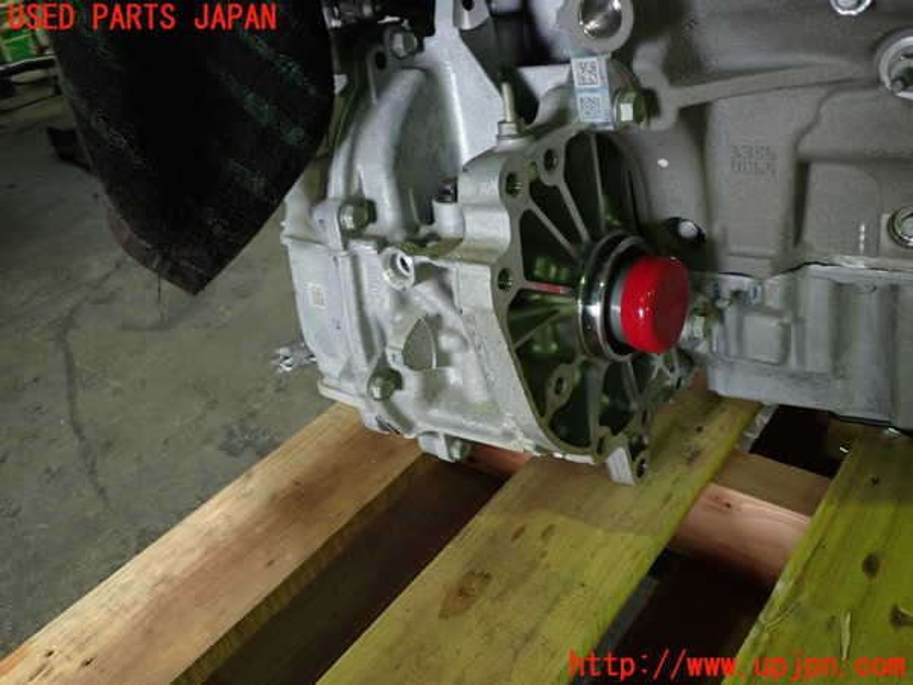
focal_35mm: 30
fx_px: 791
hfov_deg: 60.0
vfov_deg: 46.8
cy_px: 342
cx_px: 456
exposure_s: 1/30
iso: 250
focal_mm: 5.4
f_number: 2.3
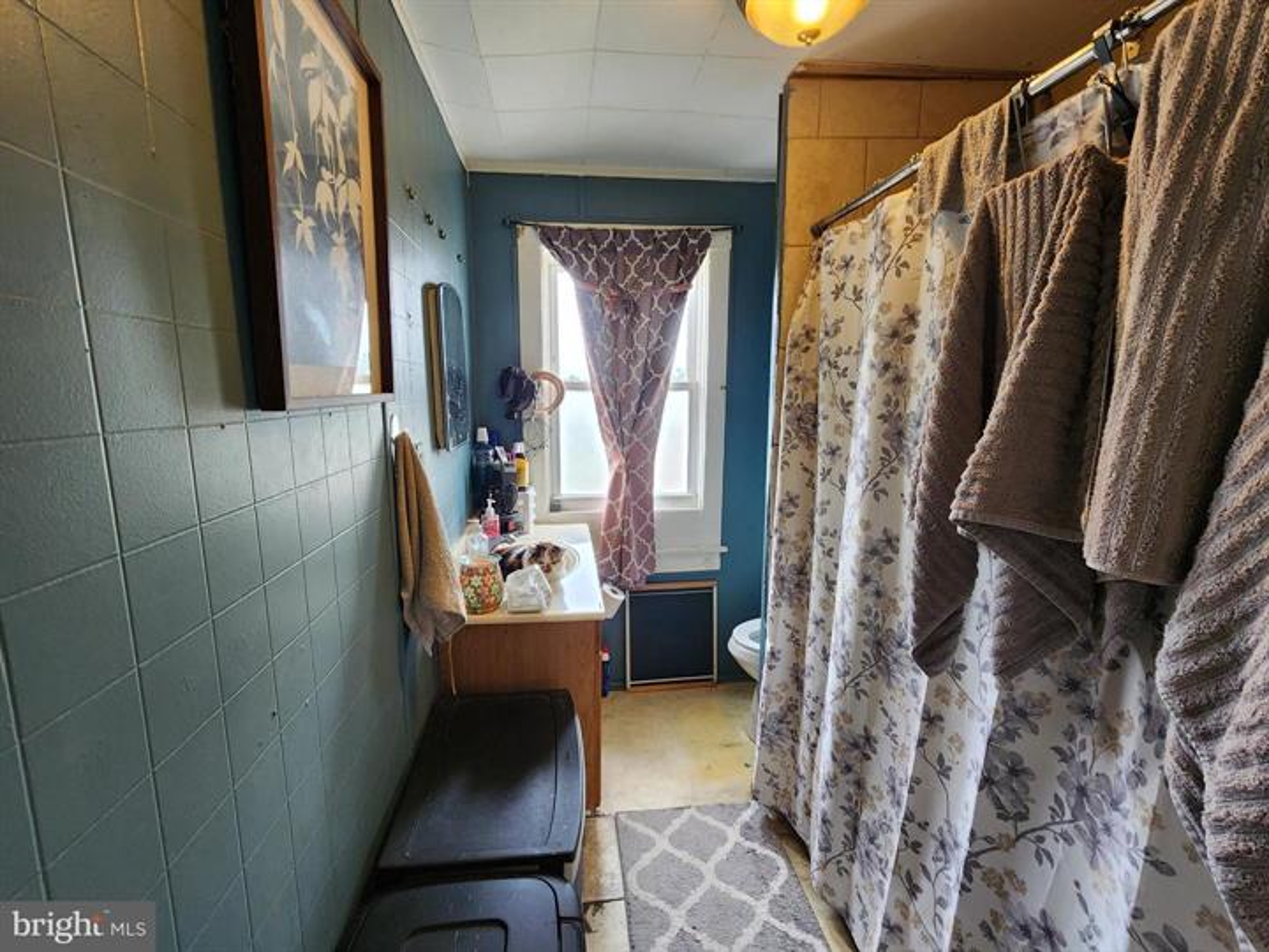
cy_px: 476
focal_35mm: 13
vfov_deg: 89.9
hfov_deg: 106.2
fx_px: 477
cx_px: 634
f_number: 2.2
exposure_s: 1/60
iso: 200
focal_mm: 2.2
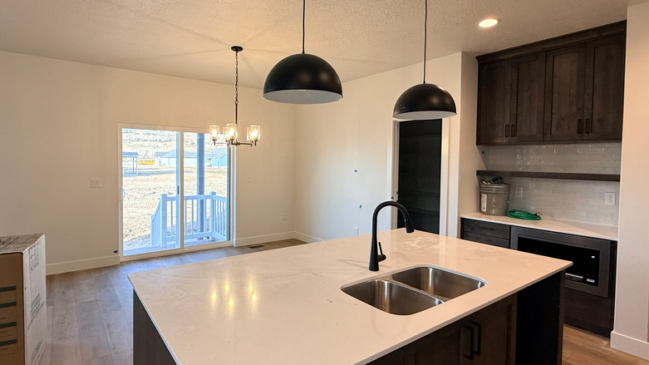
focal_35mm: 20
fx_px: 344
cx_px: 300
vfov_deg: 55.8
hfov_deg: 86.5
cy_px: 173
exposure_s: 1/120
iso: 125
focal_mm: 2.22
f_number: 2.2
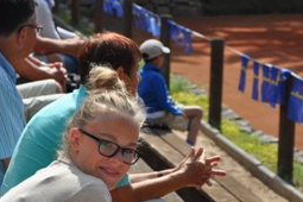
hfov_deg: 11.8
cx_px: 102
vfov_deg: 7.9
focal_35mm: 174
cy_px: 169
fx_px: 1464
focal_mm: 66
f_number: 6.3
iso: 400
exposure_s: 1/1600
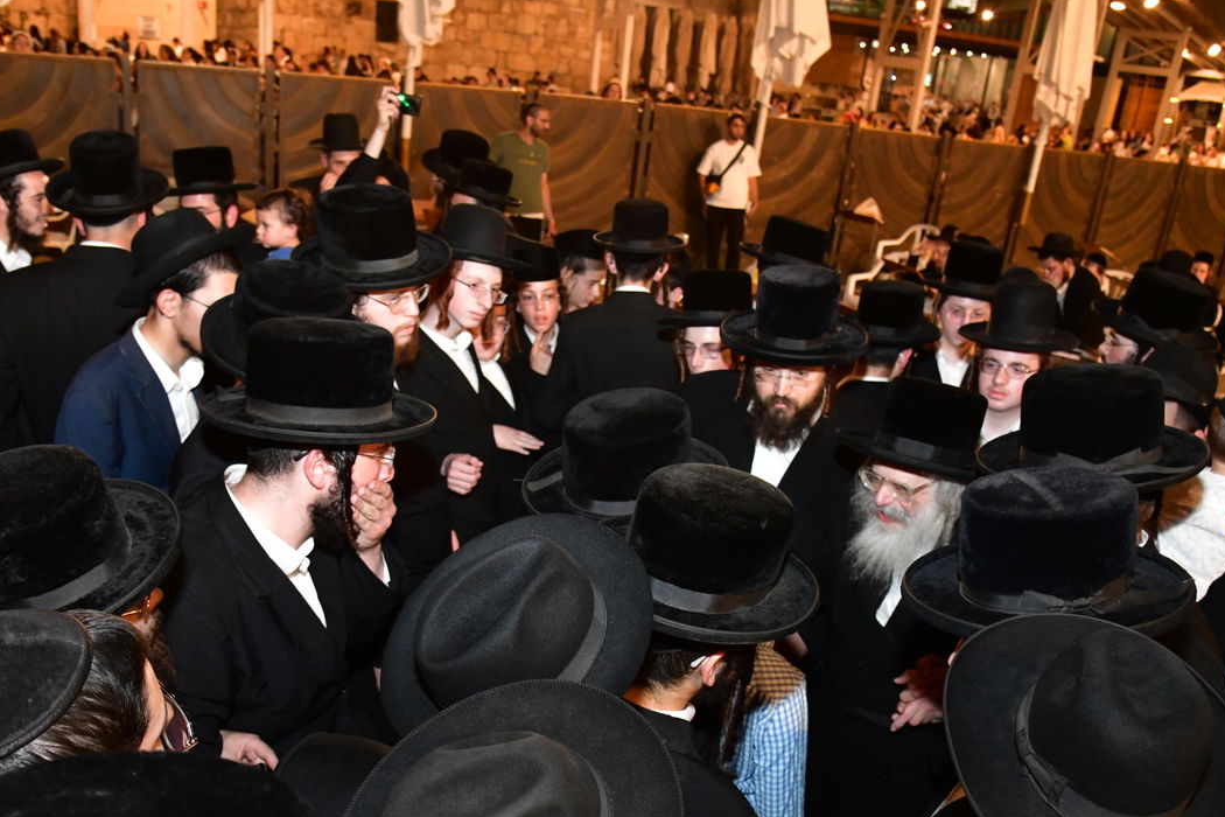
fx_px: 1089
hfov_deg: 58.7
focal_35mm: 32
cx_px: 574
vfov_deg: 40.6
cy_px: 542
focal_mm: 24
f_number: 5.6
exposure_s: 1/160
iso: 4000
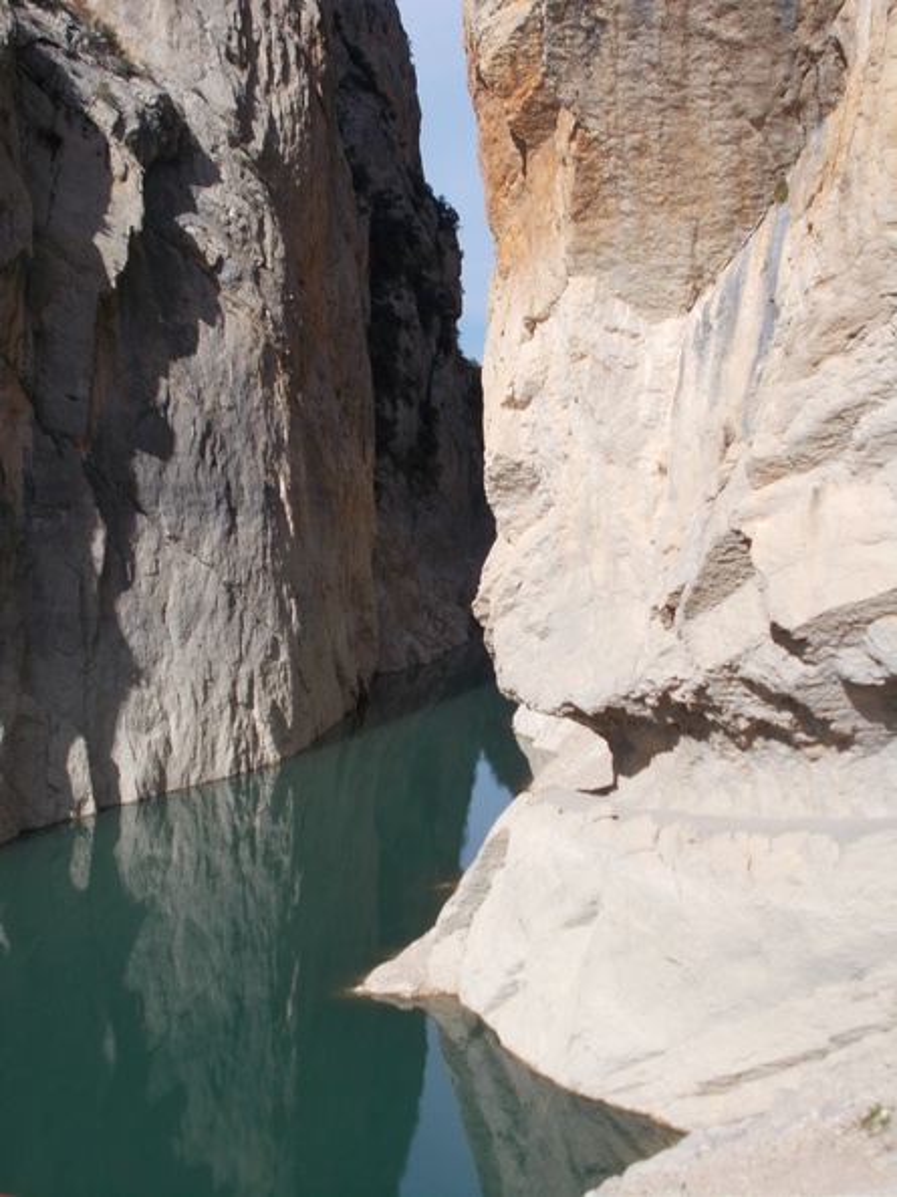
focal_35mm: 50
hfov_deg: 29.1
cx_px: 448
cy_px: 598
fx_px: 1729
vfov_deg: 38.2
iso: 80
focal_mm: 9
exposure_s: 1/100
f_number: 11.3
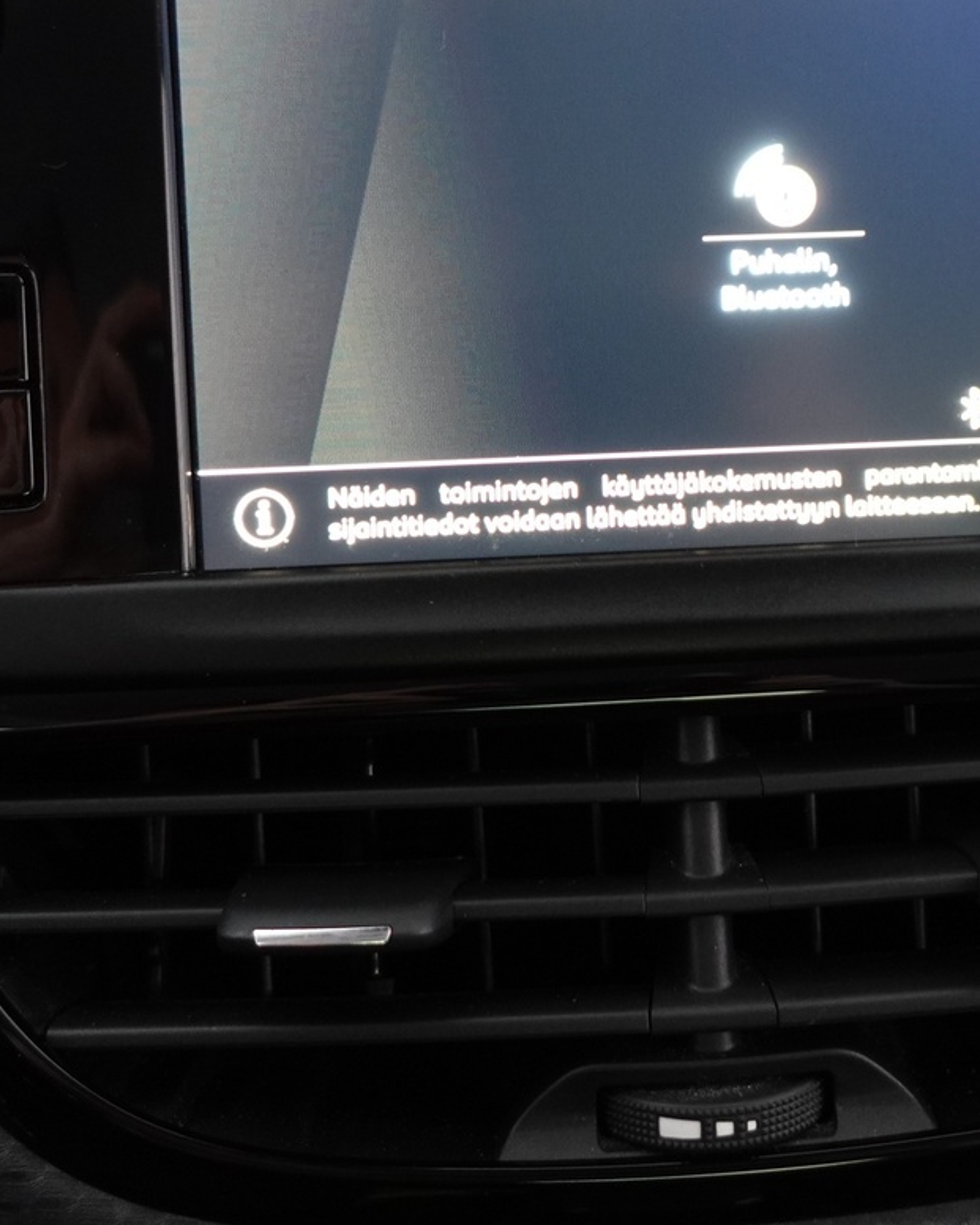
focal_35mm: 47
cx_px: 677
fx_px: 1704
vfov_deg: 39.3
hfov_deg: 31.8
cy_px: 475
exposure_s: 1/30
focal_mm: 9.4
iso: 640
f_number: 1.8
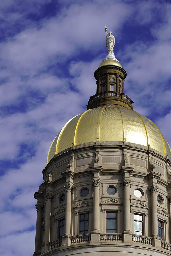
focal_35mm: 100
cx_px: 79
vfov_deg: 20.4
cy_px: 160
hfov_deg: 13.7
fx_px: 712
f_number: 5
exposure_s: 1/1250
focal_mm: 75
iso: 100
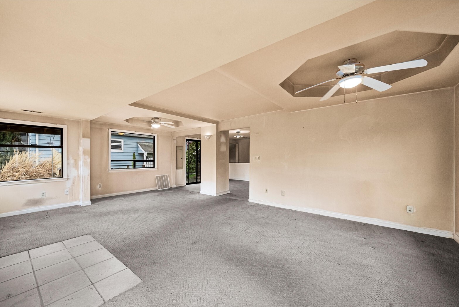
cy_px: 166
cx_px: 215
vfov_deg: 85.3
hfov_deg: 108.2
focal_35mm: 13
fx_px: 166
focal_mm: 12
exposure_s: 1/30
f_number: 7.1
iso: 640
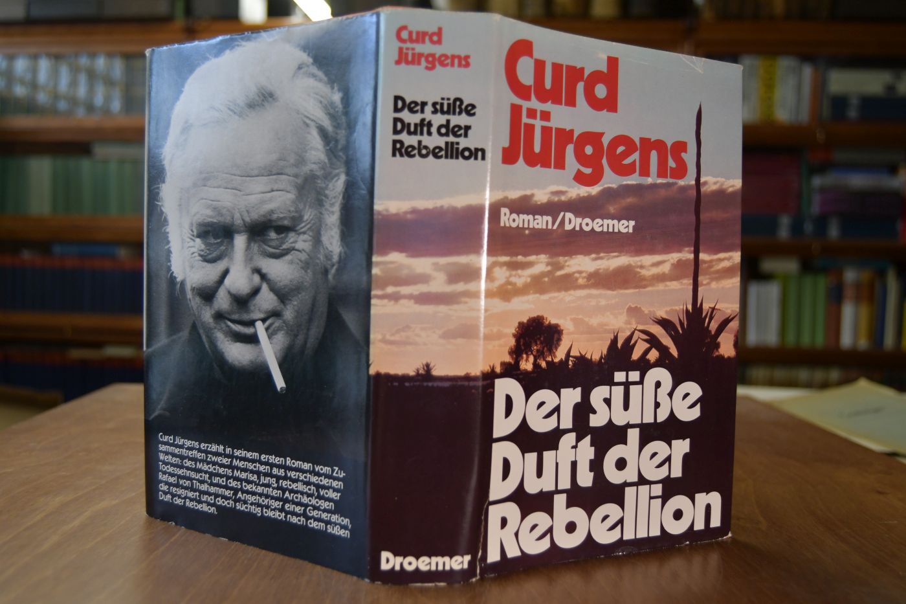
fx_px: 830
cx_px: 453
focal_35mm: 33
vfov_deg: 40.0
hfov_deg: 57.2
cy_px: 302
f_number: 3.5
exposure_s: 1/200
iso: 800
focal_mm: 22
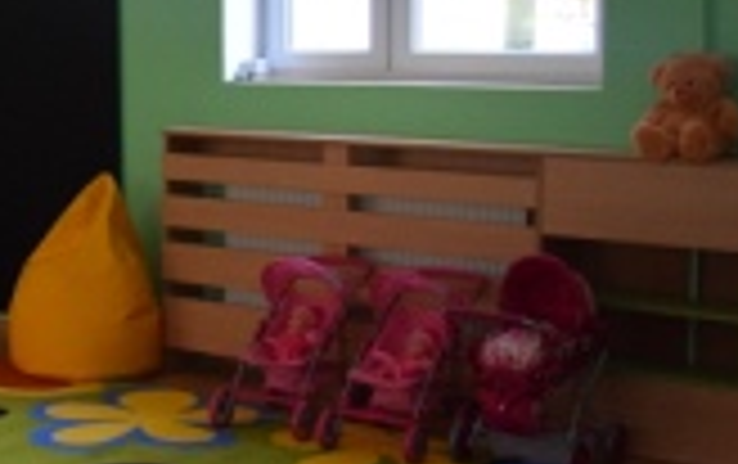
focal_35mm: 75
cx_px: -54
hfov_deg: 25.6
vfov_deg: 17.4
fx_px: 1511
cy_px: 209
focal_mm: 18
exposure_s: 1/320
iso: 3200
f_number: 3.5
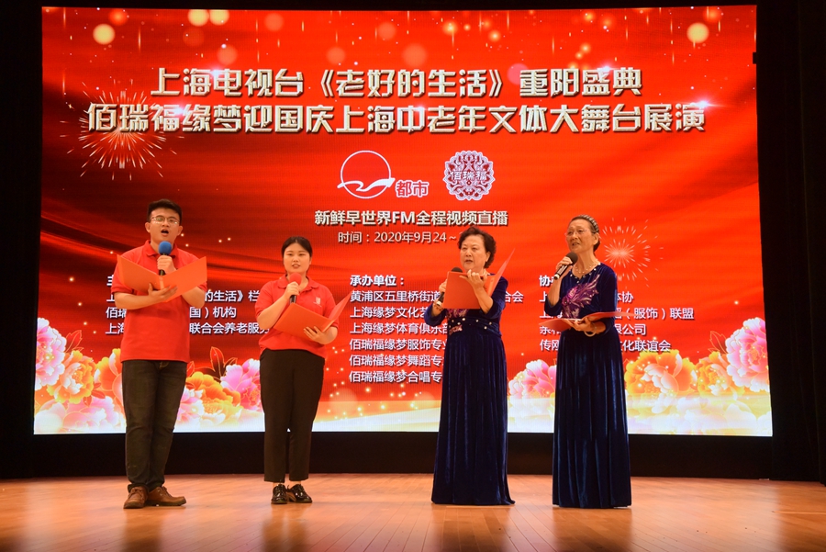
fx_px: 1308
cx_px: 413
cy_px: 276
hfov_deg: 35.0
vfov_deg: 23.8
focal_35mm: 57
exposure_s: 1/125
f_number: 4.8
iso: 640
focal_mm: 21.4
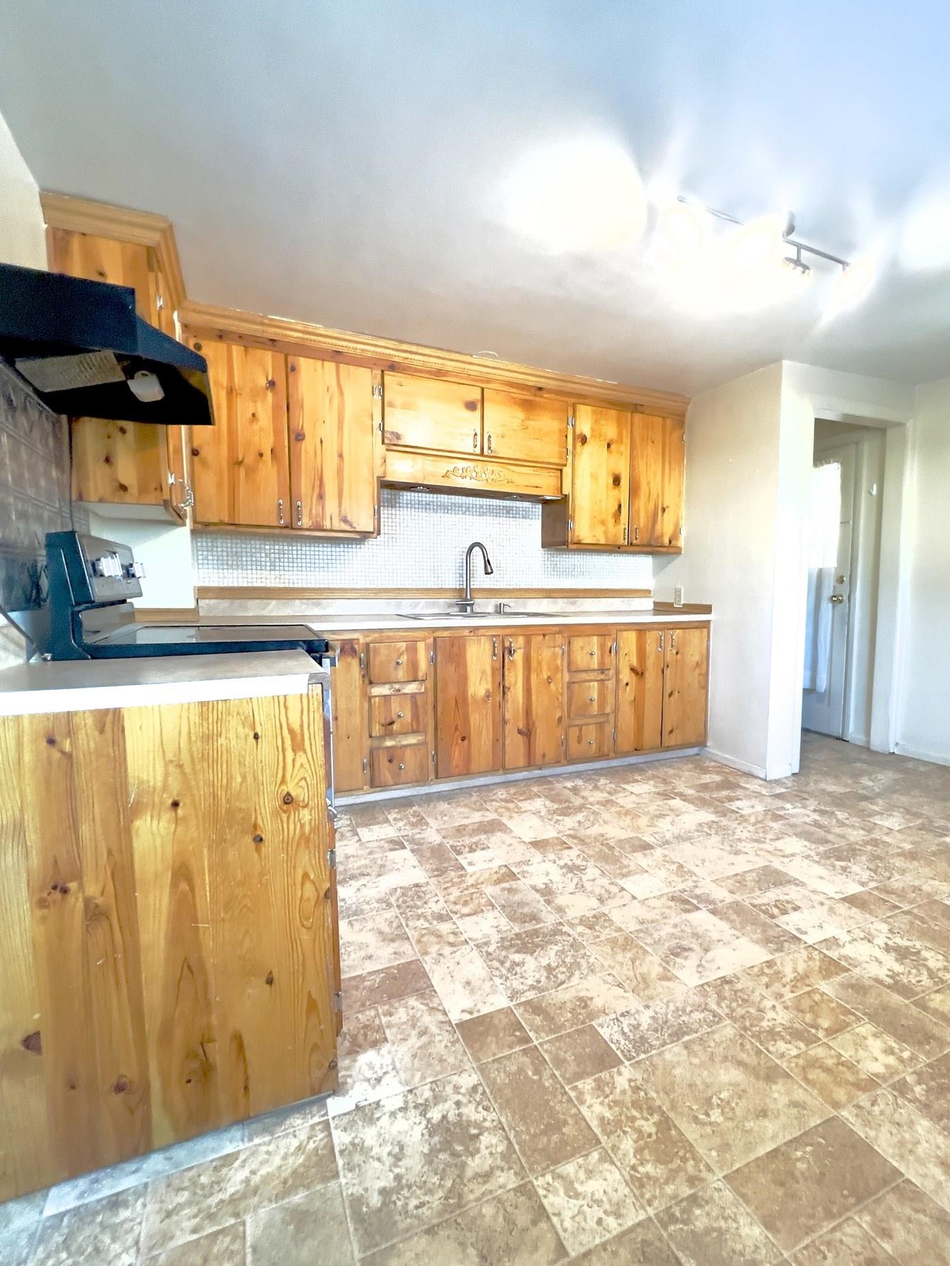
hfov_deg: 77.3
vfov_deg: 94.5
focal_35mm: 16
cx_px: 565
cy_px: 650
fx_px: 585
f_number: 1.8
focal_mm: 1.57
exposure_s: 1/60
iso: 160
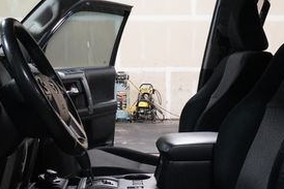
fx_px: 442
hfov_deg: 35.6
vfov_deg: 24.2
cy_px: 97
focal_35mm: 56
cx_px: 138
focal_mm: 16
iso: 6400
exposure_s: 1/60
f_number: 7.1
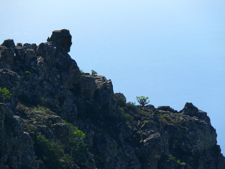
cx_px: 112
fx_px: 1962
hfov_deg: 6.6
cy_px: 84
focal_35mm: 302
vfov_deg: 4.9
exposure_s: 1/250
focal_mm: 63.9
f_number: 4.5
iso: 100
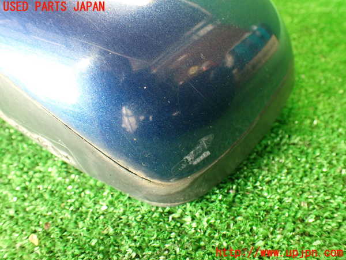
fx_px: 320
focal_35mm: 32
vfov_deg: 44.2
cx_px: 173
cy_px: 130
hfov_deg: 56.8
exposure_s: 1/30
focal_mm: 5.79
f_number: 2.4
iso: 500
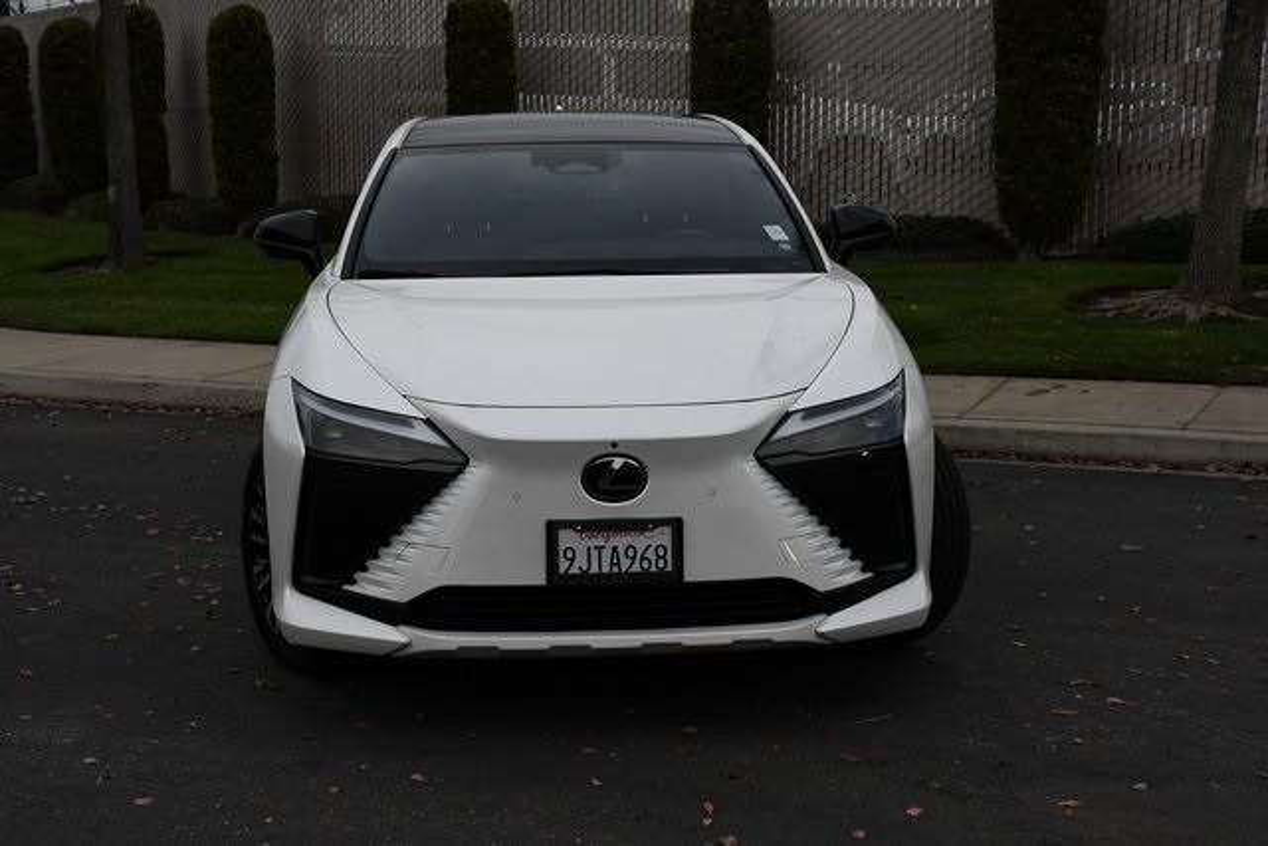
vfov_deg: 23.8
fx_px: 2008
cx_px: 634
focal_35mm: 57
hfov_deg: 35.0
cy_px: 423
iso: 3200
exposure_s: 1/5000
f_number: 8
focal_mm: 38
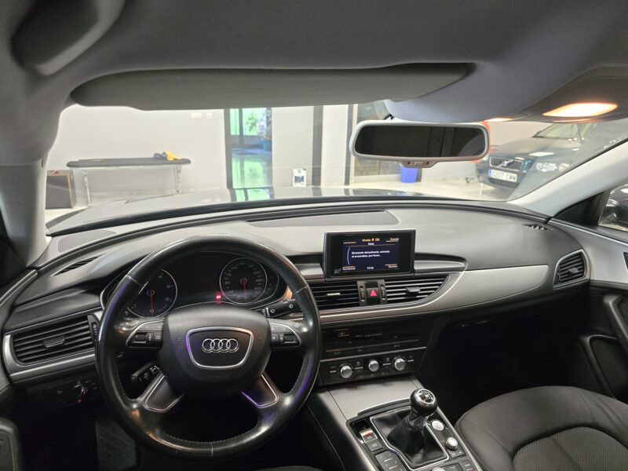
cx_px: 314
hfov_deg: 73.9
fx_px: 417
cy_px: 236
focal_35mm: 23
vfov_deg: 58.9
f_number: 1.7
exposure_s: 1/100
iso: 800
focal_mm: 6.3
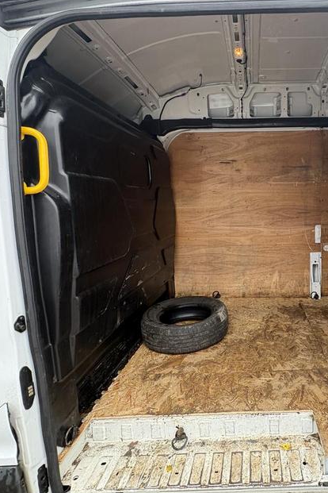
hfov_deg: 55.7
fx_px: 287
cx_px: 257
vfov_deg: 81.1
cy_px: 234
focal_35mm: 21
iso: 125
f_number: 2.2
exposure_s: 1/99
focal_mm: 2.22
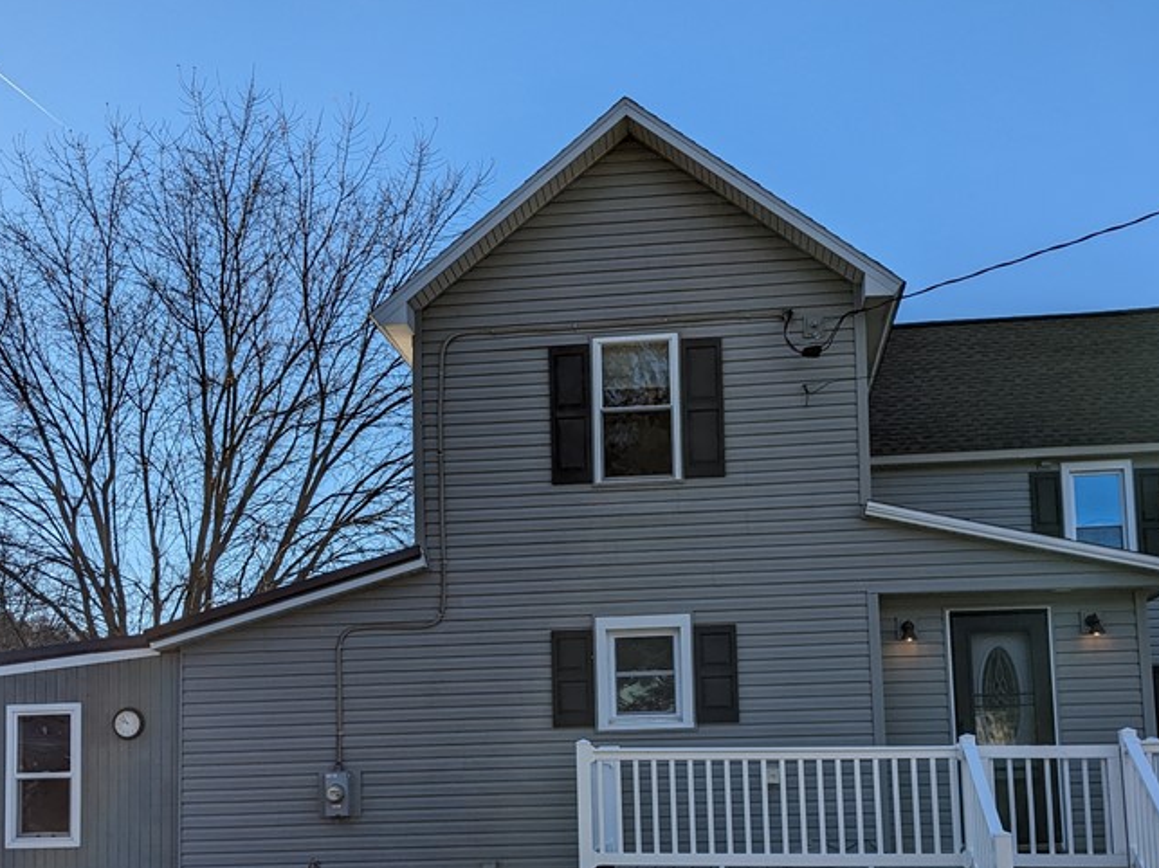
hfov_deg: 43.8
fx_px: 1439
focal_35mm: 43
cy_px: 621
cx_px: 552
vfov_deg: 33.1
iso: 45
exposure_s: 1/2924
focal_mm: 4.38
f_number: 1.73
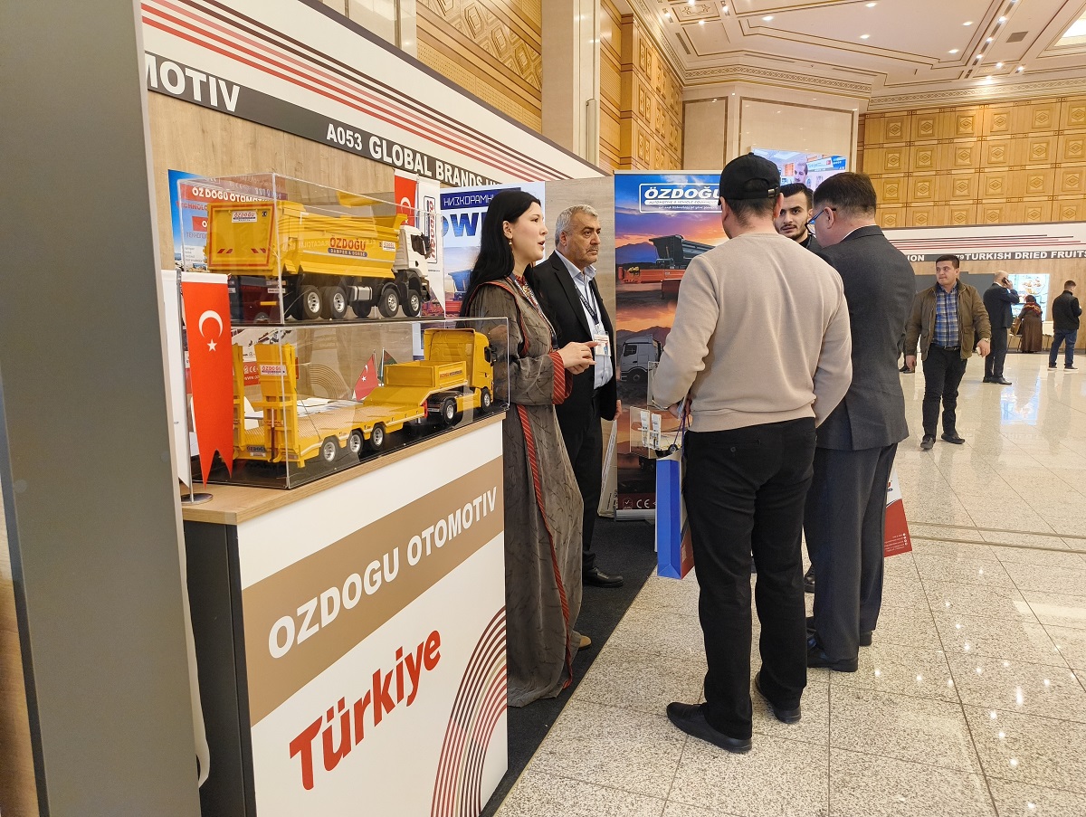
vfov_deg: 56.9
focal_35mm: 24
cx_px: 543
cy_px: 408
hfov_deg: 71.5
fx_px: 754
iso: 321
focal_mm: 5.56
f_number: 1.87
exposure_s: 1/100
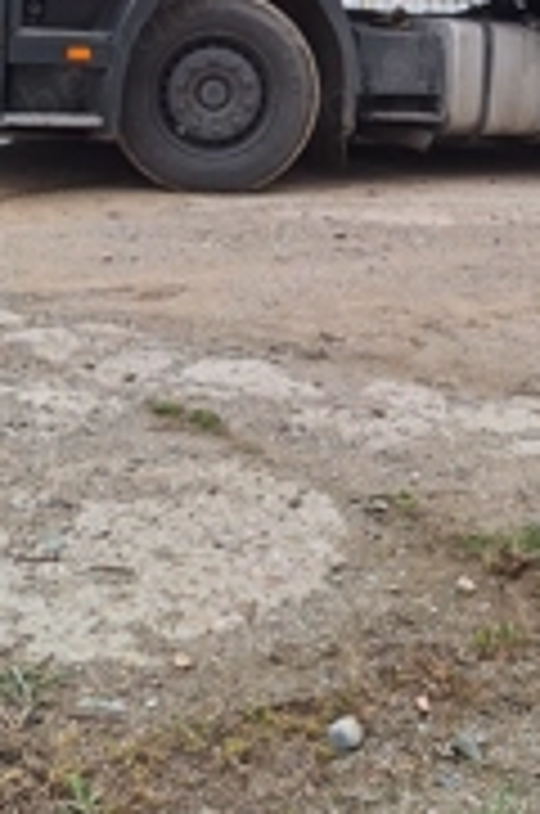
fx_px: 1197
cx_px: 342
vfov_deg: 35.5
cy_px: 94
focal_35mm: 53
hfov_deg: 25.3
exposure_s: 1/500
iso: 40
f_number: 1.8
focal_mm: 5.54
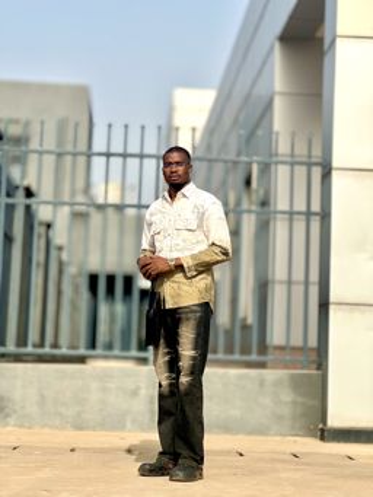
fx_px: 1106
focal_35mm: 77
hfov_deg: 19.2
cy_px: 248
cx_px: 186
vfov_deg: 25.3
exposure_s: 1/742
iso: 32
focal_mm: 9
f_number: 2.8
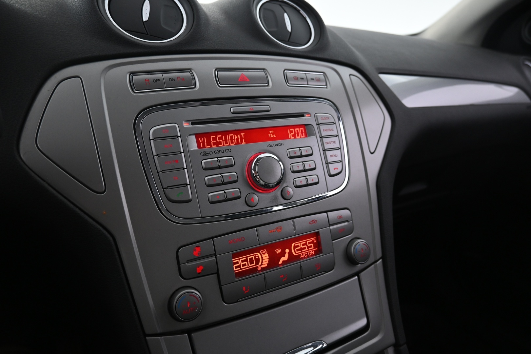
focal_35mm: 24
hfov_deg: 73.7
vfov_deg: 53.1
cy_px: 177
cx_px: 266
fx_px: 354
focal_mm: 16
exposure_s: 1/25
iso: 800
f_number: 3.5
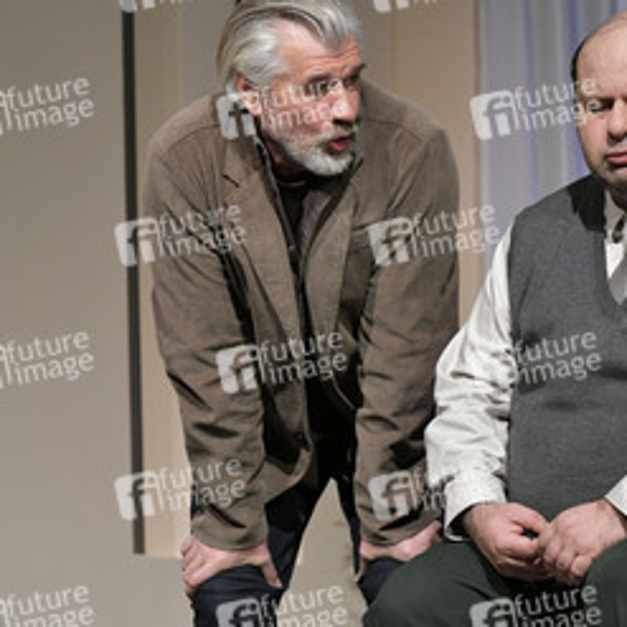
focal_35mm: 264
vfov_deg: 6.6
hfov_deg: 6.6
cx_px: 468
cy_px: 300
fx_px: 5410
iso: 2500
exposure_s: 1/250
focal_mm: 170
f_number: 6.3
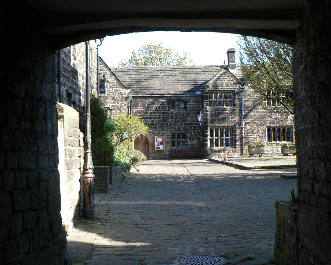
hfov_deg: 34.7
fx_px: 529
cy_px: 134
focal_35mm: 54
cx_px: 175
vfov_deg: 28.1
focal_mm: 8.6
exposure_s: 1/250
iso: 200
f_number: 4
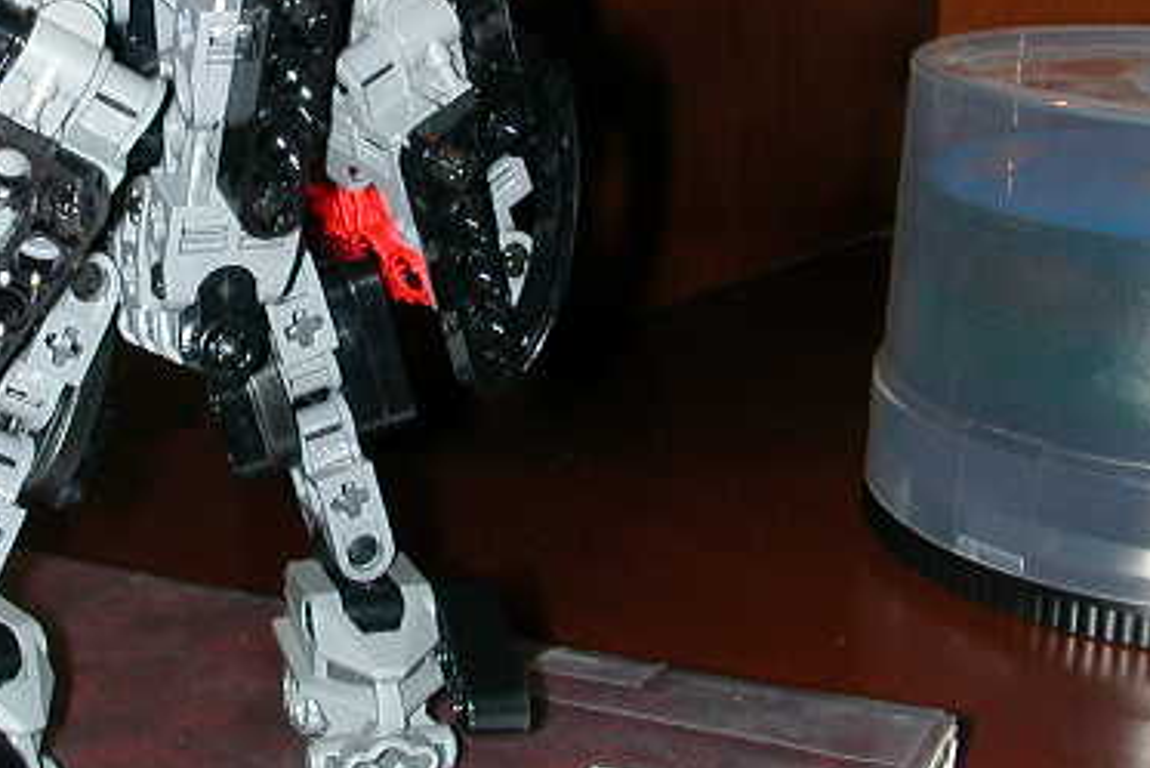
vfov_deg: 20.6
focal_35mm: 66
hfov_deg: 30.1
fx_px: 2109
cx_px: 327
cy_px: 305
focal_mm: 5.6
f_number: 4.5
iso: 100
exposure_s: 1/59.9
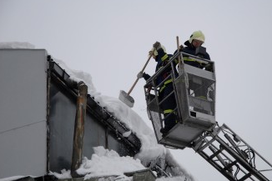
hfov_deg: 15.9
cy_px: 101
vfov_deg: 10.6
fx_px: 974
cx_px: 158
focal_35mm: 129
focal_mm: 70
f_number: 4.5
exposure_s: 1/160
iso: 250
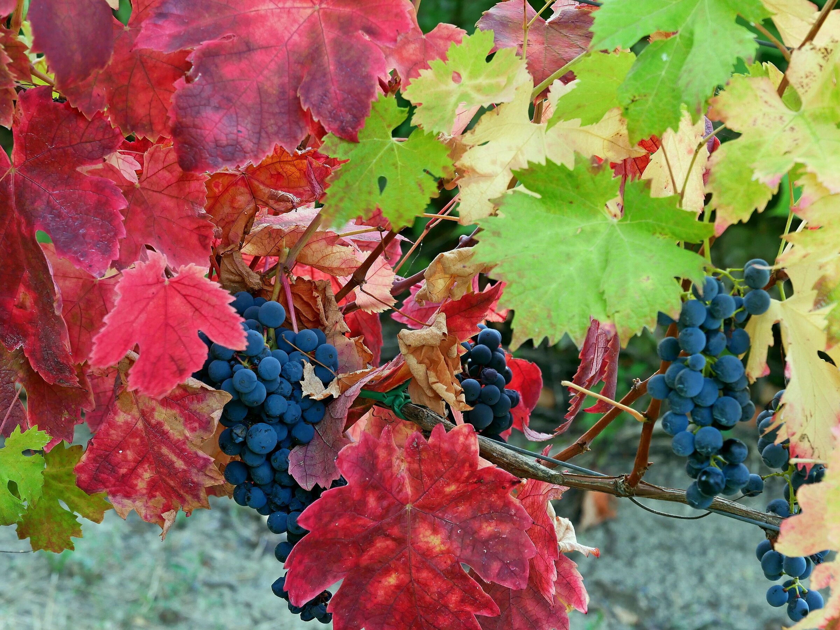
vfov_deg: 12.4
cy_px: 315
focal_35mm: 120
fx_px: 2913
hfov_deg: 16.4
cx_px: 420
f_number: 7.1
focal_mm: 60
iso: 800
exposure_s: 1/80
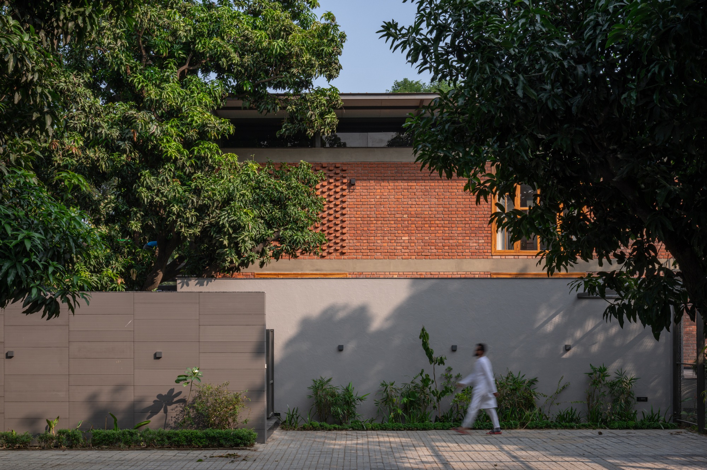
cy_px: 235
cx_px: 354
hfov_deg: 44.5
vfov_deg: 30.5
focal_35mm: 44
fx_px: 864
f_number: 22
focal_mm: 44
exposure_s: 1/13
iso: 125
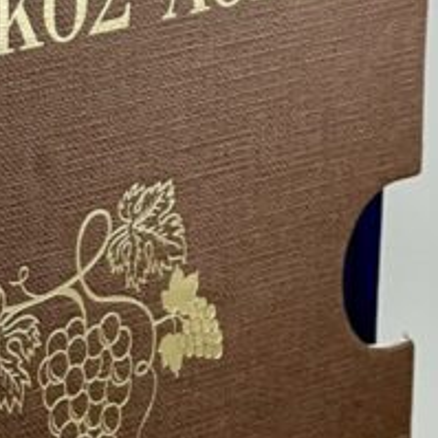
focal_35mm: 351
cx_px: -222
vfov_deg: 5.0
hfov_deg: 5.0
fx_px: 5025
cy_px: 405
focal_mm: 9
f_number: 2.8
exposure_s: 1/199
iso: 32
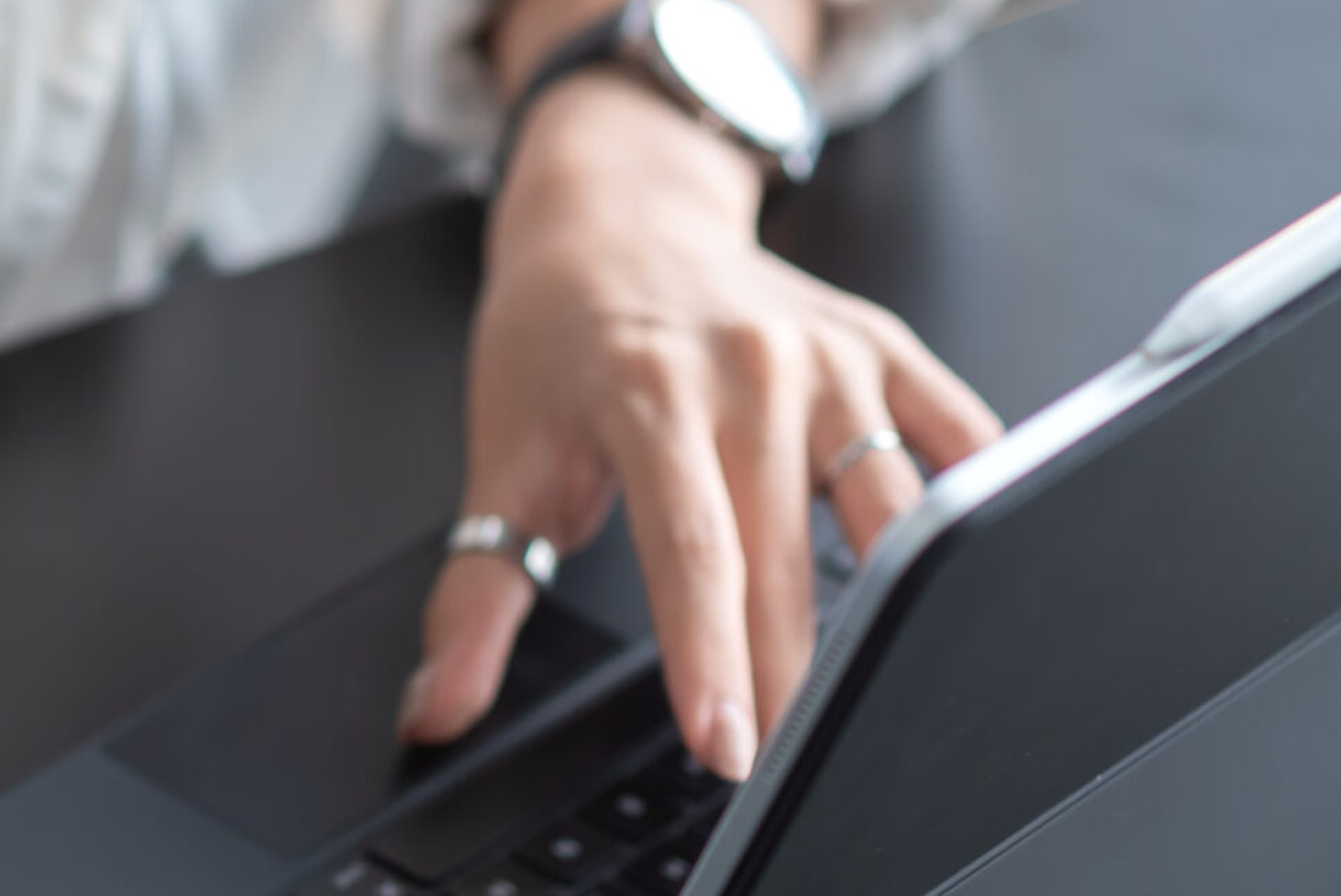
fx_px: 8350
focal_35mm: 224
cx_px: -142
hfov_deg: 9.1
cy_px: 681
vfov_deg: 6.1
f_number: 2.8
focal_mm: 85
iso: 500
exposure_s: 1/160
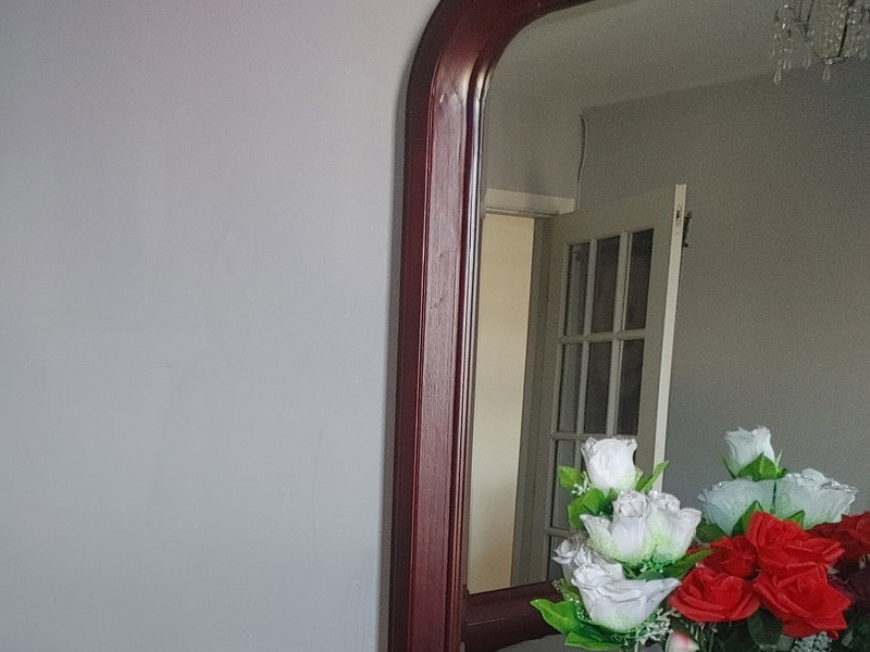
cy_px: 647
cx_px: 13
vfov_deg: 26.6
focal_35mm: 52
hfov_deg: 33.8
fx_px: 1307
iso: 450
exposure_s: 1/60
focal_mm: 4.81
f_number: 1.8
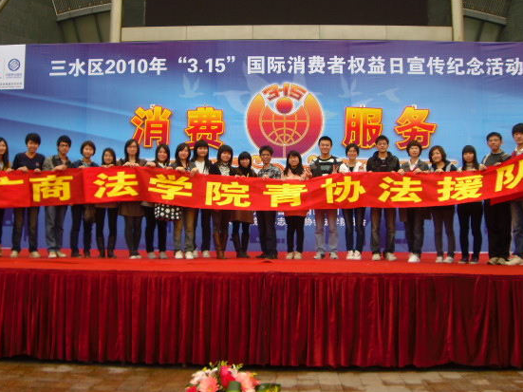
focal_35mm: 43
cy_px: 168
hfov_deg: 43.8
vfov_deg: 33.5
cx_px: 238
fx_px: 650
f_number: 2.7
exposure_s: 1/250
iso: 80
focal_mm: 6.2
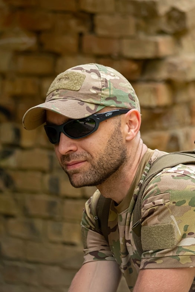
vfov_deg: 10.2
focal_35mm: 202
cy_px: 146
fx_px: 1642
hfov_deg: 6.8
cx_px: 98
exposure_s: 1/640
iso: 640
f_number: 5
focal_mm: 135
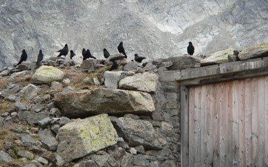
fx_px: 2650
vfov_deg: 3.6
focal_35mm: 363
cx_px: 134
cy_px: 79
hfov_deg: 5.8
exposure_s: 1/125
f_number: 3.3
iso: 80
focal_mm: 56.7
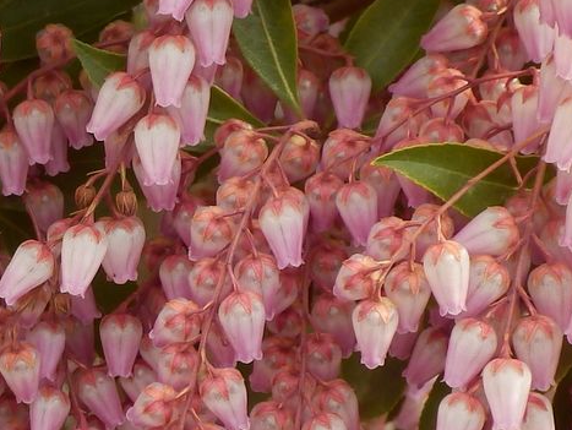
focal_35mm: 72
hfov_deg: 26.9
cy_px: 309
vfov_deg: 20.3
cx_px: 213
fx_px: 1191
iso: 80
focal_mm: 7.4
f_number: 4
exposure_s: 1/200
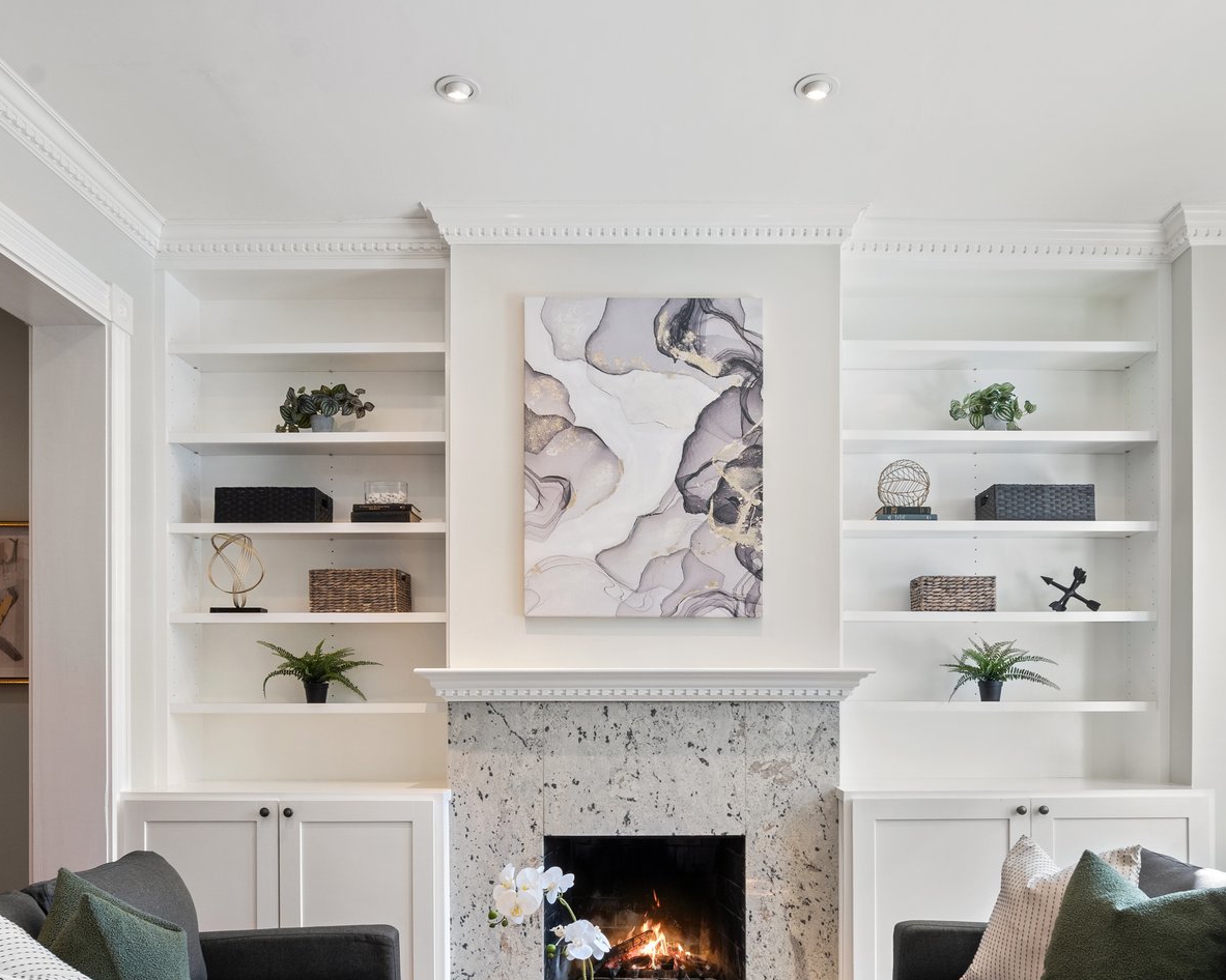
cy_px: 700
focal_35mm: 26
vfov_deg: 53.1
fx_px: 943
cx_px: 643
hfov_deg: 66.0
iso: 500
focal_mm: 16
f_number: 10
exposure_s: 1/10
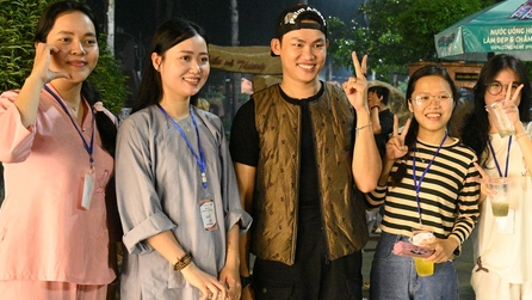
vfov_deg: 19.7
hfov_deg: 33.9
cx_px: 376
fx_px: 861
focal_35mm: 61
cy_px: 133
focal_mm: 40
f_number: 5.6
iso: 25600
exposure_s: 1/250
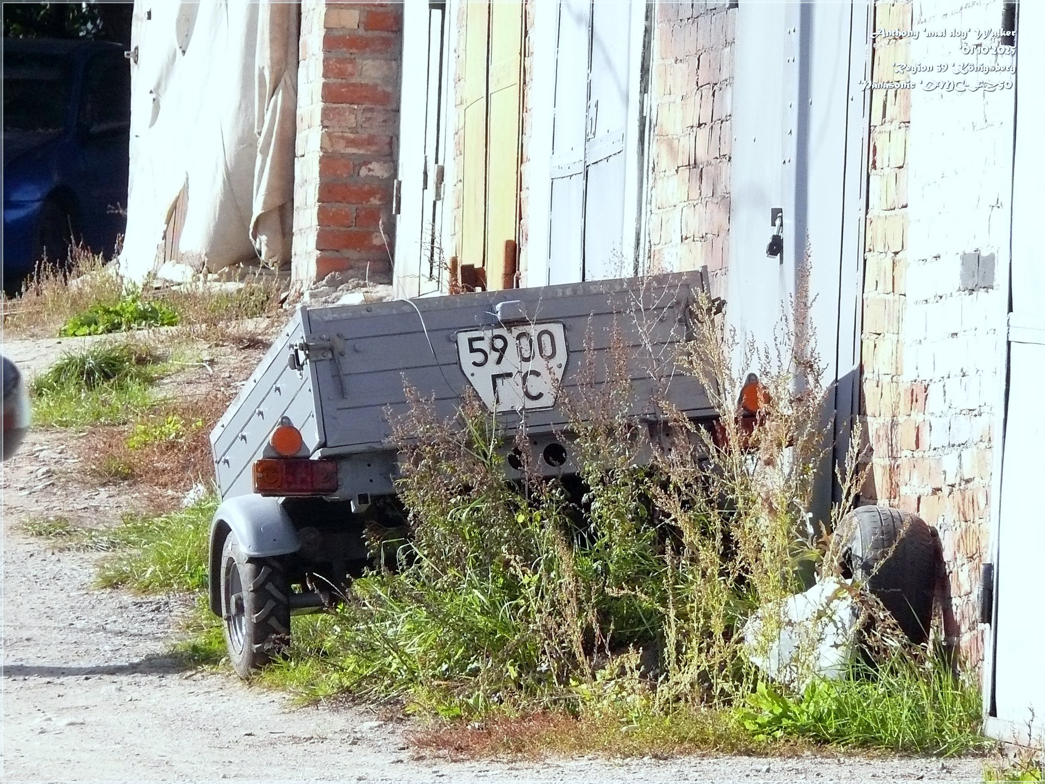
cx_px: 522
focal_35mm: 469
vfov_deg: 3.2
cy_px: 392
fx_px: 14158
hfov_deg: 4.2
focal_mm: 88.8
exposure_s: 1/800
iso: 400
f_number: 5.6
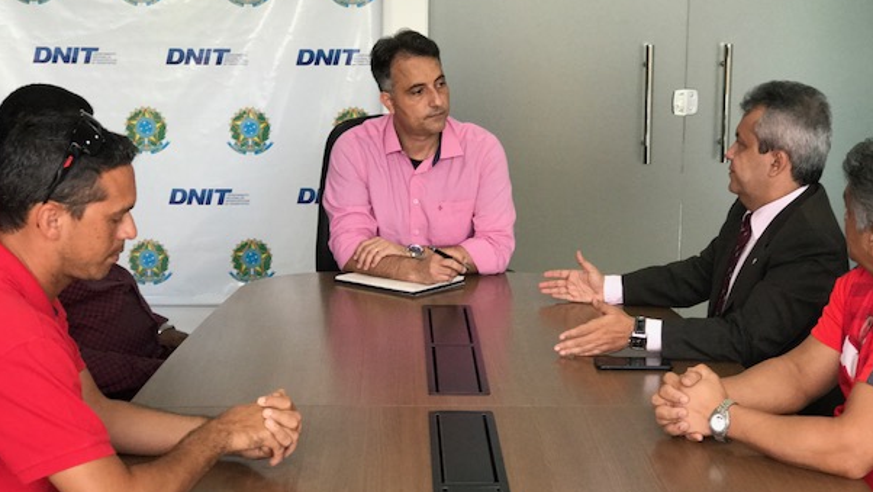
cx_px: 458
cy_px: 234
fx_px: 1528
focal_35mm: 66
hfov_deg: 31.9
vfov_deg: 18.3
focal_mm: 6.6
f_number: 2.8
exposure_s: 1/60
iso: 125
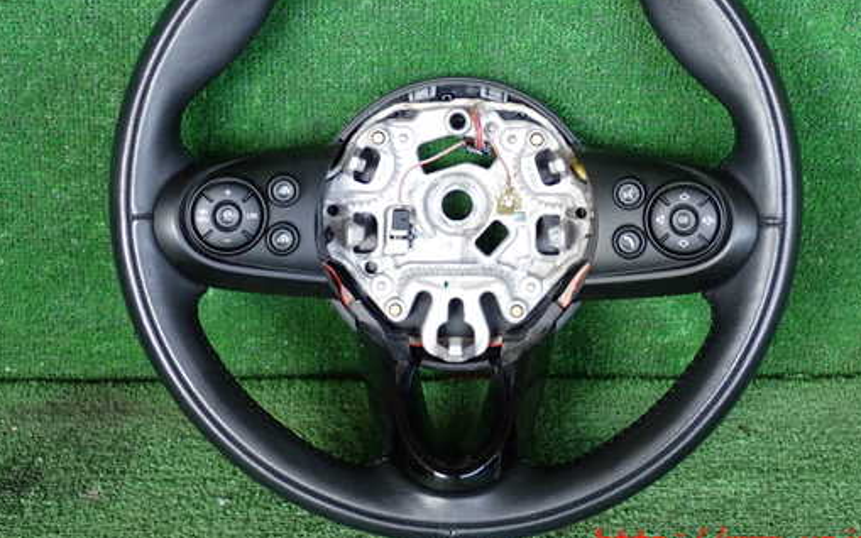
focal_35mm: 55
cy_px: 186
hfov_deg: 36.9
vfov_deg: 23.5
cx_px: 470
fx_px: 1290
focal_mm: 7.84
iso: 500
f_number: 2.9
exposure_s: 1/125
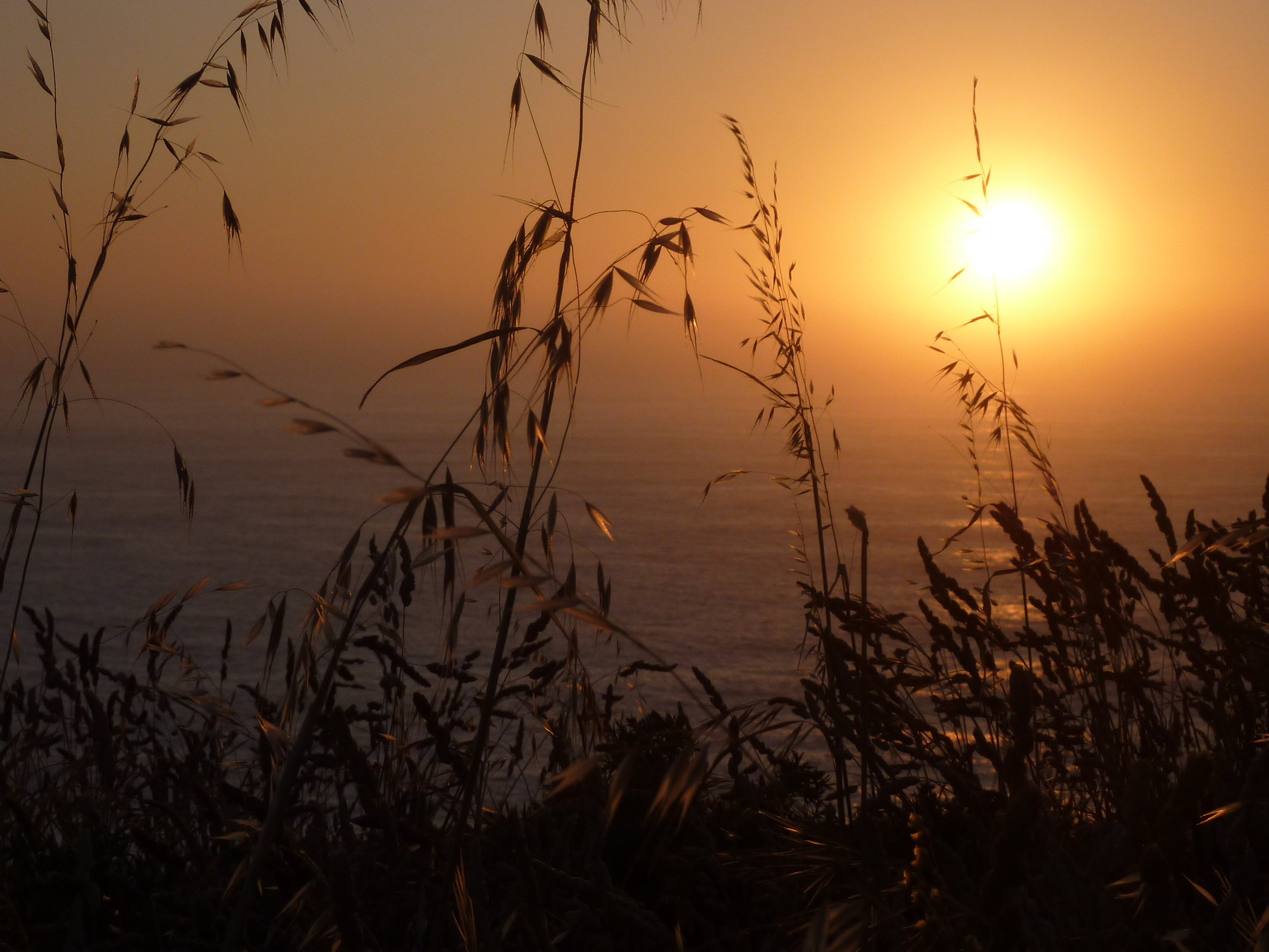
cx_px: 669
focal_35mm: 96
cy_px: 418
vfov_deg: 15.4
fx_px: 3520
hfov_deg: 20.4
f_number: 5.6
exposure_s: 1/500
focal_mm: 12.8
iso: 80
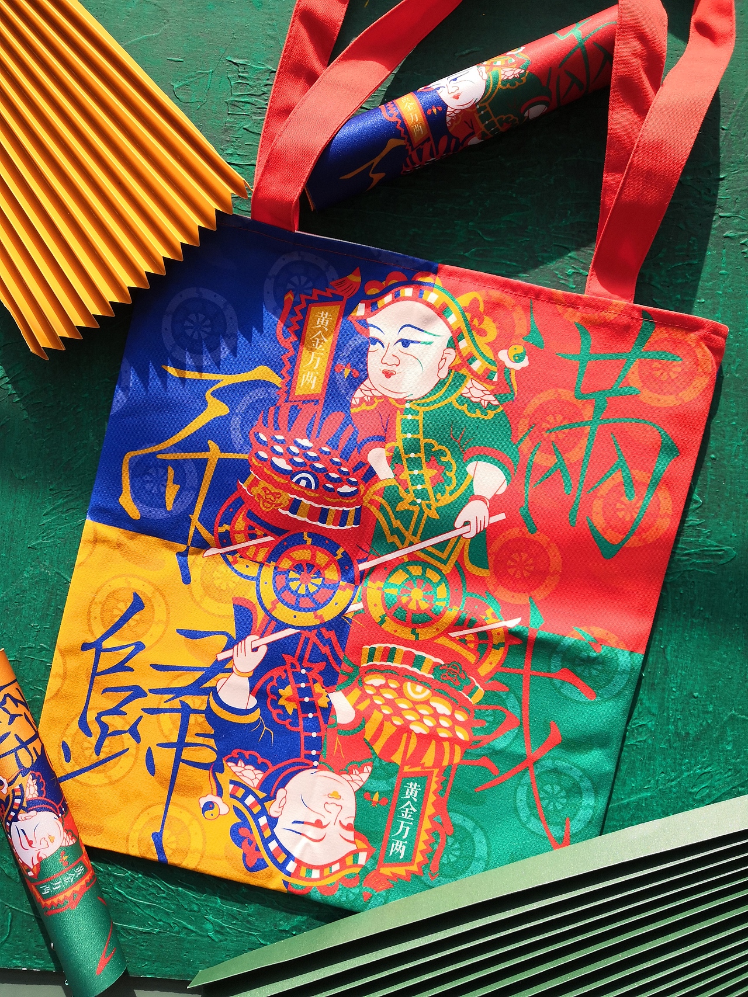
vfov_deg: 65.3
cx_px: 374
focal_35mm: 27
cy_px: 498
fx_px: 778
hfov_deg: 51.3
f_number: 1.8
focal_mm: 3.95
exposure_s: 1/324
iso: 50
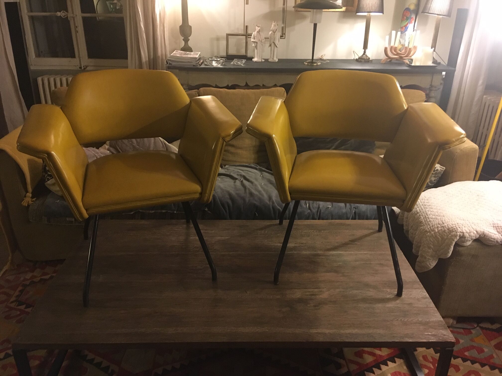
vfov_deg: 48.2
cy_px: 188
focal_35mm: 29
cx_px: 251
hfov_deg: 61.7
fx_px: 421
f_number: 2.2
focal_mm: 4.15
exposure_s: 1/17
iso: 200
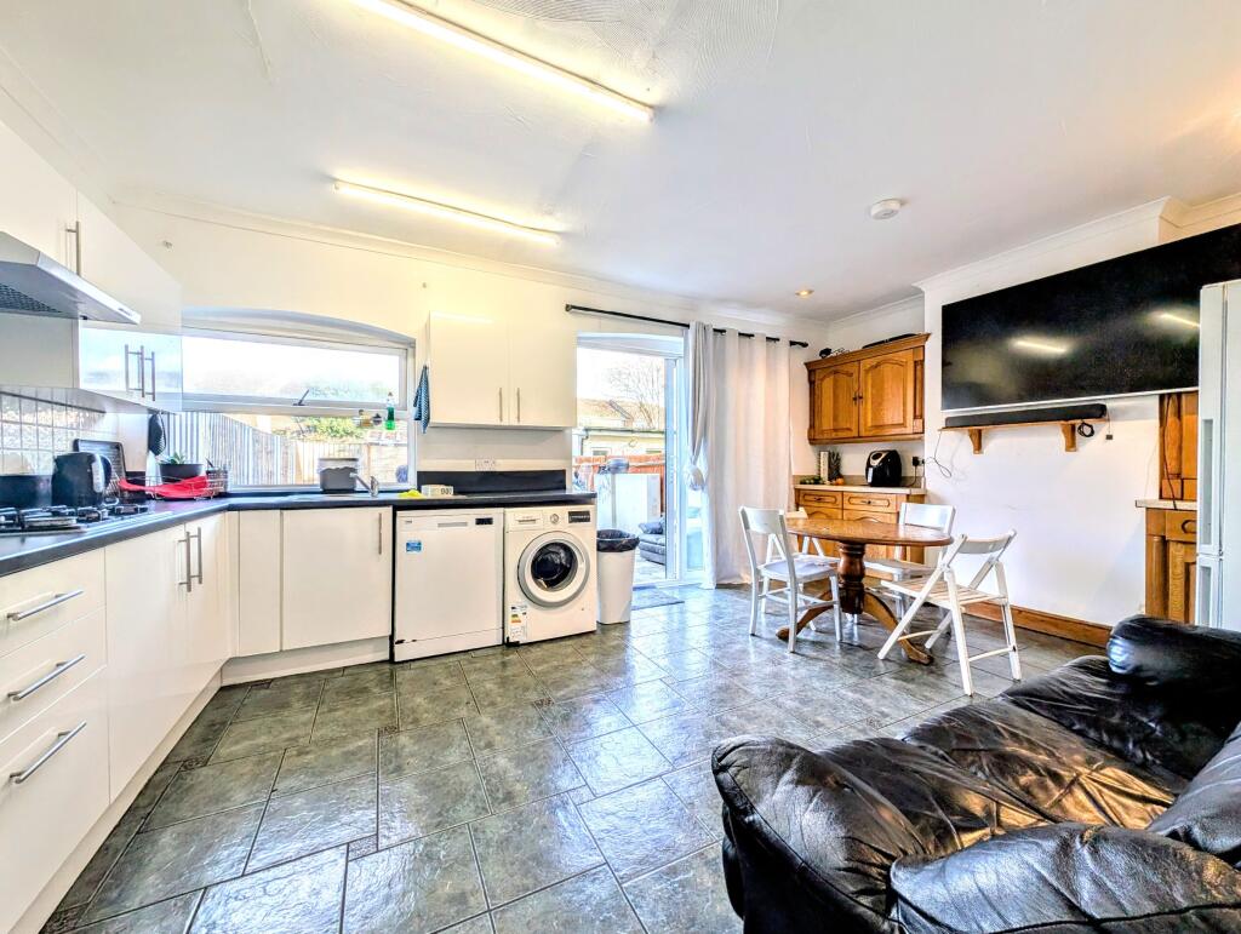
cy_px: 467
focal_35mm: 12
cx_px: 620
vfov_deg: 94.6
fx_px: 431
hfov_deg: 110.5
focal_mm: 2.23
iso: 70
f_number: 1.95
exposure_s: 1/197
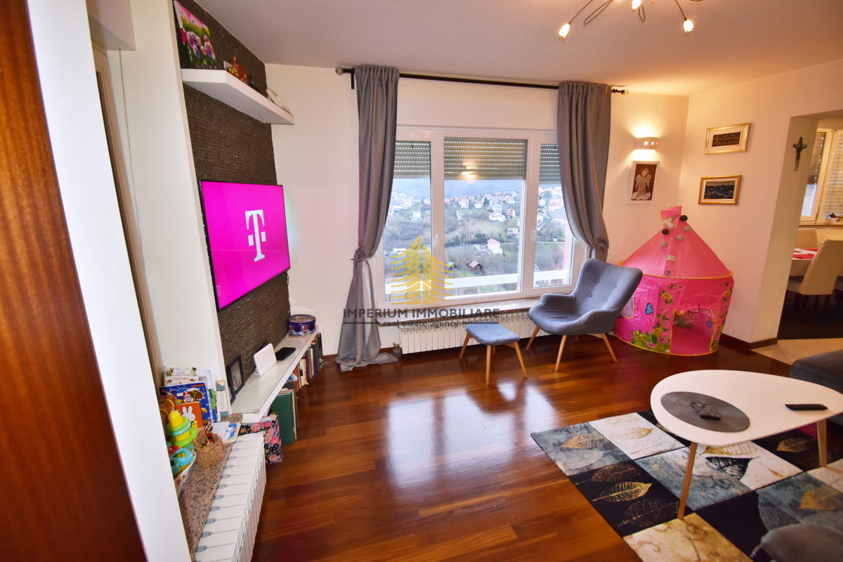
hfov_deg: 100.4
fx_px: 351
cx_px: 422
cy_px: 281
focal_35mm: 15
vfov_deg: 77.3
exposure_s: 1/60
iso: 560
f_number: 4.5
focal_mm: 10
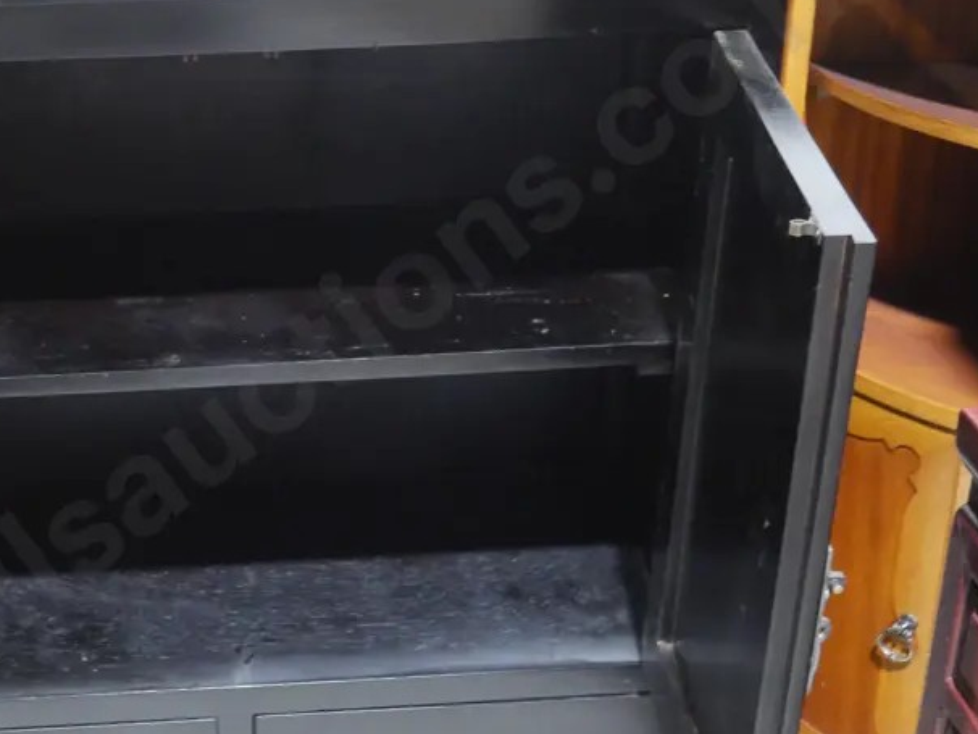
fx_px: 2007
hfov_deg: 27.0
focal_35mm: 71
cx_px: 221
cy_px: 435
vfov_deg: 20.7
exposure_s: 1/50
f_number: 4.6
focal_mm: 21
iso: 3200
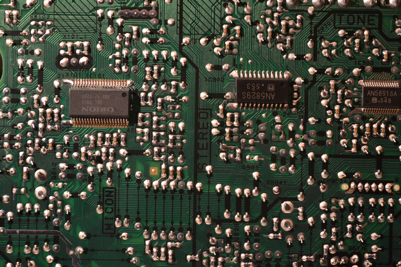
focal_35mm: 66
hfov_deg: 30.5
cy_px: 134
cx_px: 200
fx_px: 735
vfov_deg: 20.6
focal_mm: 44
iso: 800
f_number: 5.3
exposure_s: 1/40
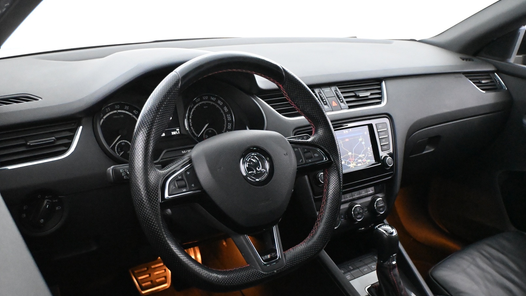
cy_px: 166
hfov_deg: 55.6
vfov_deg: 33.0
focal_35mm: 36
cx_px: 266
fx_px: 499
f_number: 4
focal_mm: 22.5
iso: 11400
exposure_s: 1/60
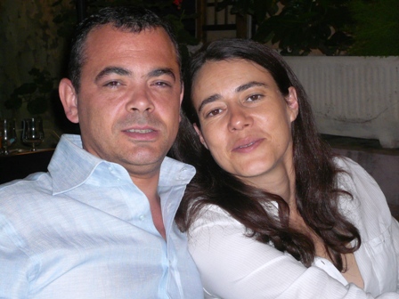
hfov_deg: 26.7
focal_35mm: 73
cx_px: 200
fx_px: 841
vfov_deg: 20.2
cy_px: 150
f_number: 4.5
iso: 200
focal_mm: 12
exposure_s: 1/30
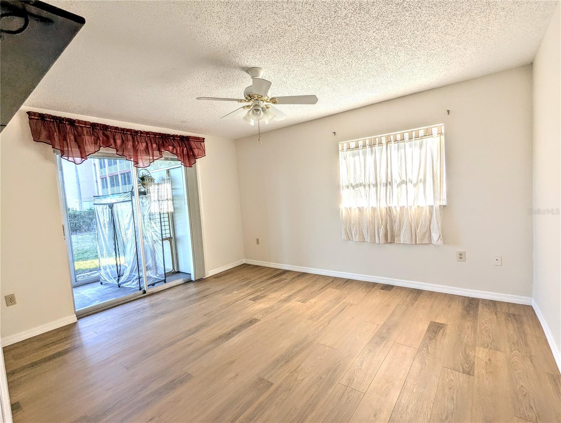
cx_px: 280
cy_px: 212
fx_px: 260
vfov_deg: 78.2
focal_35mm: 16
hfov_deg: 94.4
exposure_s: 1/537
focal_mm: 2.35
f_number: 2.2
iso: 45
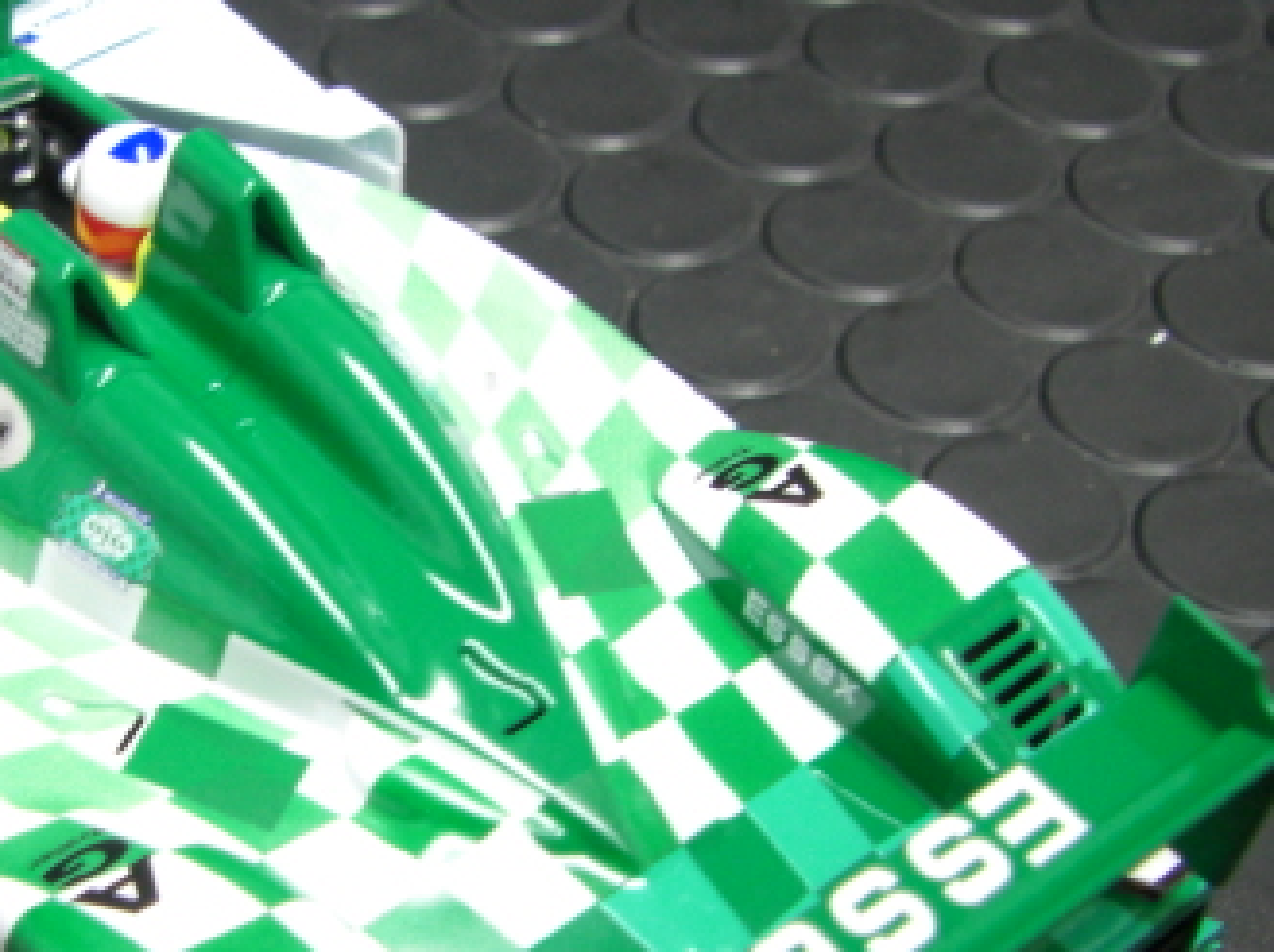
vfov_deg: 19.8
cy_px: 685
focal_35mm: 74
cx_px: 236
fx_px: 2721
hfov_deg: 25.8
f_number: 3.4
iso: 200
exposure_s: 1/15
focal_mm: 6.3
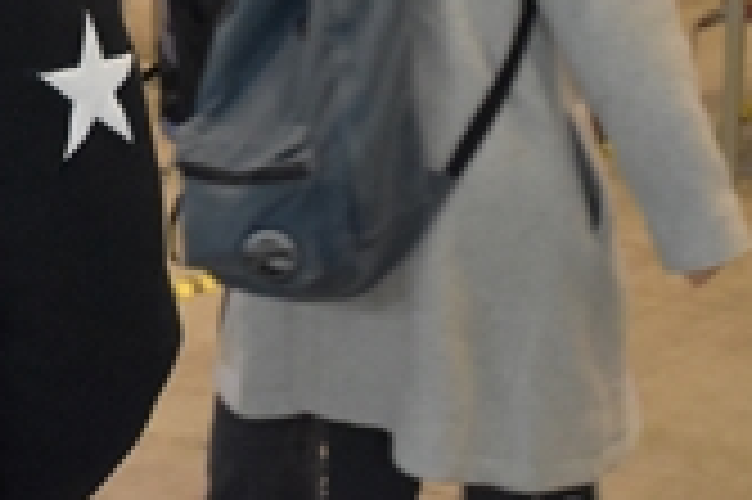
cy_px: -155
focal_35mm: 147
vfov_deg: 9.2
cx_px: -266
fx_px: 3068
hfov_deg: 13.4
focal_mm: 32
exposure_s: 1/60
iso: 5600
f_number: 4.5
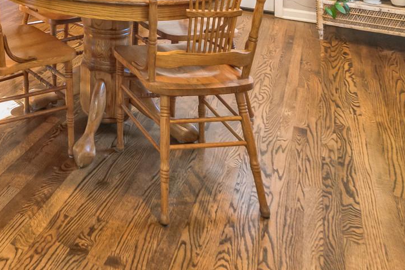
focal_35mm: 40
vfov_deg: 26.4
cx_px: 16
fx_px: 450
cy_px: -110
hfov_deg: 42.9
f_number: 6.3
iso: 500
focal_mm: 14
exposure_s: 1/25
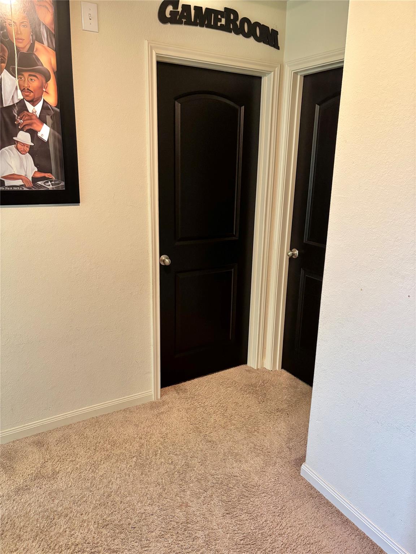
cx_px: 208
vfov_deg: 67.3
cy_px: 277
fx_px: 417
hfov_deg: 53.1
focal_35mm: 26
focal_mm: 5.96
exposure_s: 1/60
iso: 320
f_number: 1.6
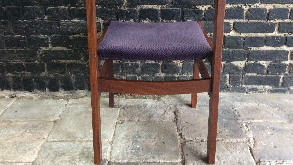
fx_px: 303
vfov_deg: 30.2
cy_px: 55
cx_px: 151
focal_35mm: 39
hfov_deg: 51.6
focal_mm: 3.3
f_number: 2.4
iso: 320
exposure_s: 1/25
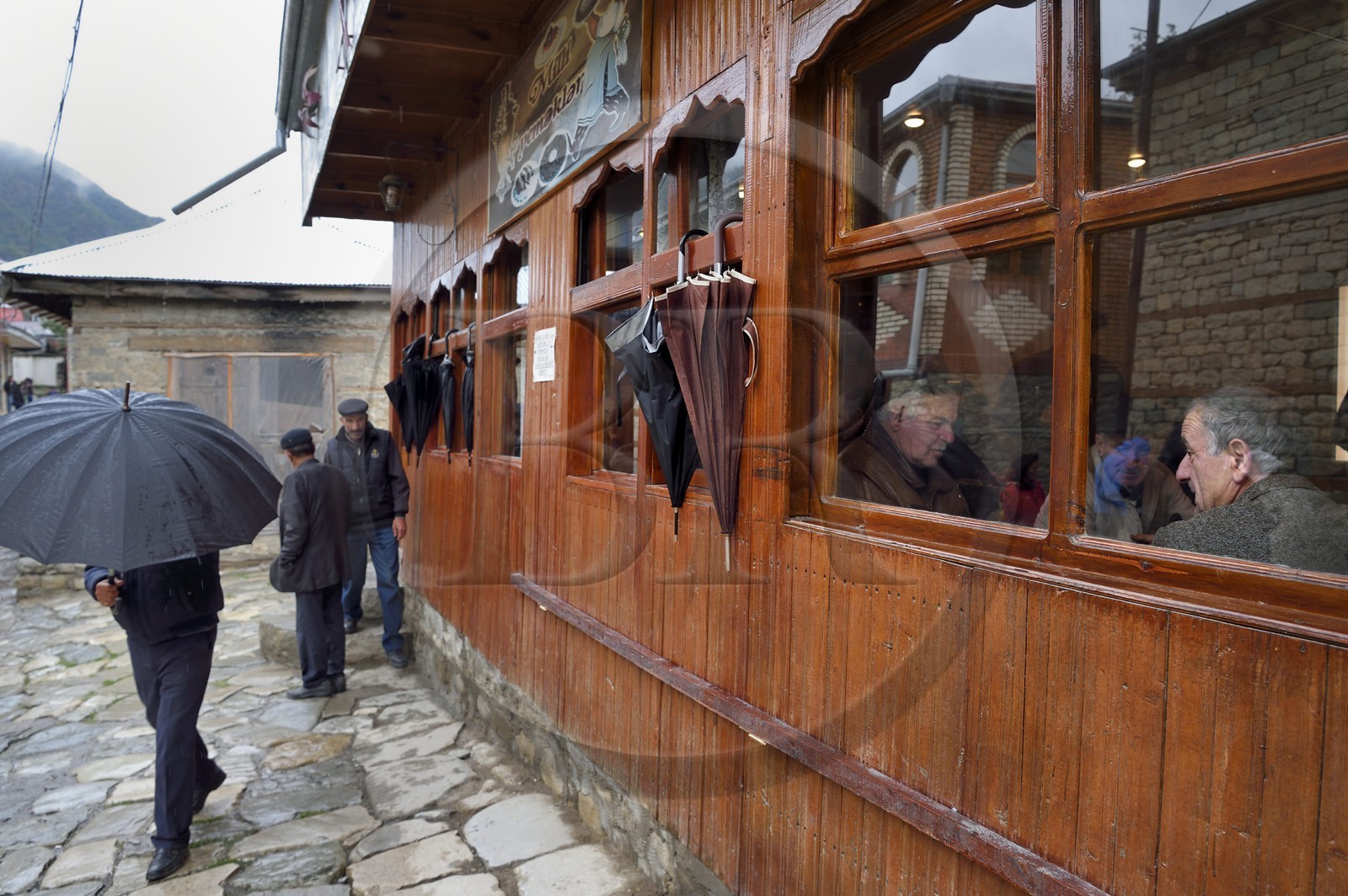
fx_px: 898
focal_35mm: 24
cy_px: 448
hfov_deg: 73.8
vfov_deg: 53.1
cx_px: 674
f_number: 4.5
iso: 800
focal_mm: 24
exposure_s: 1/250
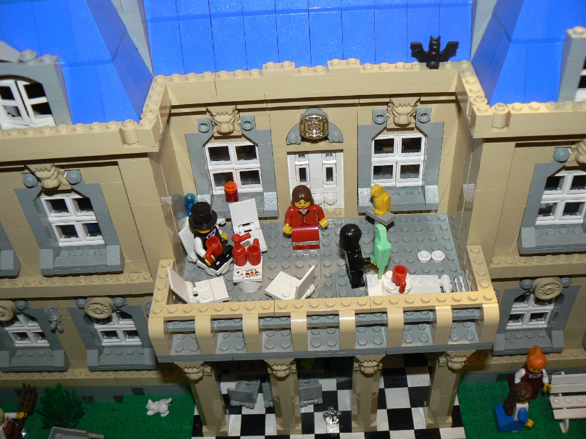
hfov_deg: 51.4
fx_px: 609
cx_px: 293
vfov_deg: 39.7
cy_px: 220
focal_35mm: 36
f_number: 2.8
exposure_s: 1/30
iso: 100
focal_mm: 6
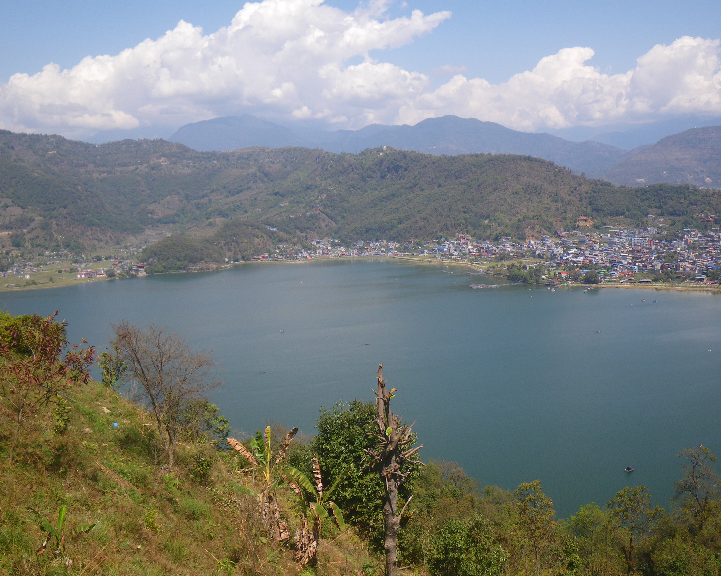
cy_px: 283
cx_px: 379
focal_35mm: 36
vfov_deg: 41.2
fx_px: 768
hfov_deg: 50.3
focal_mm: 6.1
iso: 50
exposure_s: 1/250
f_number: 4.6
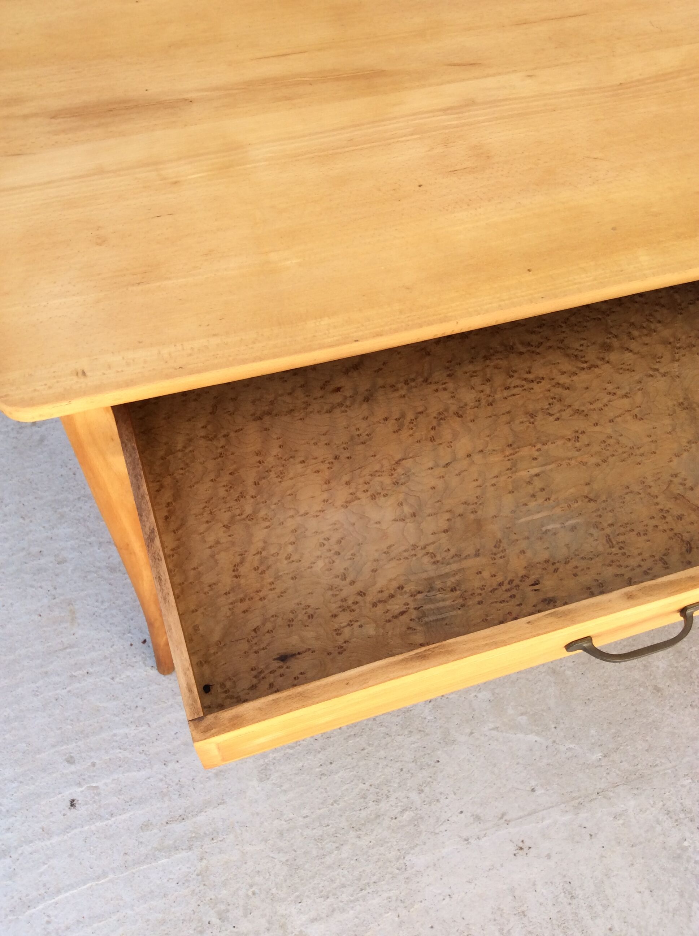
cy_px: 468
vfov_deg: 56.9
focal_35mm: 32
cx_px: 350
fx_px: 864
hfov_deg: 44.1
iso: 32
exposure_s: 1/234
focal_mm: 3.3
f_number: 2.4
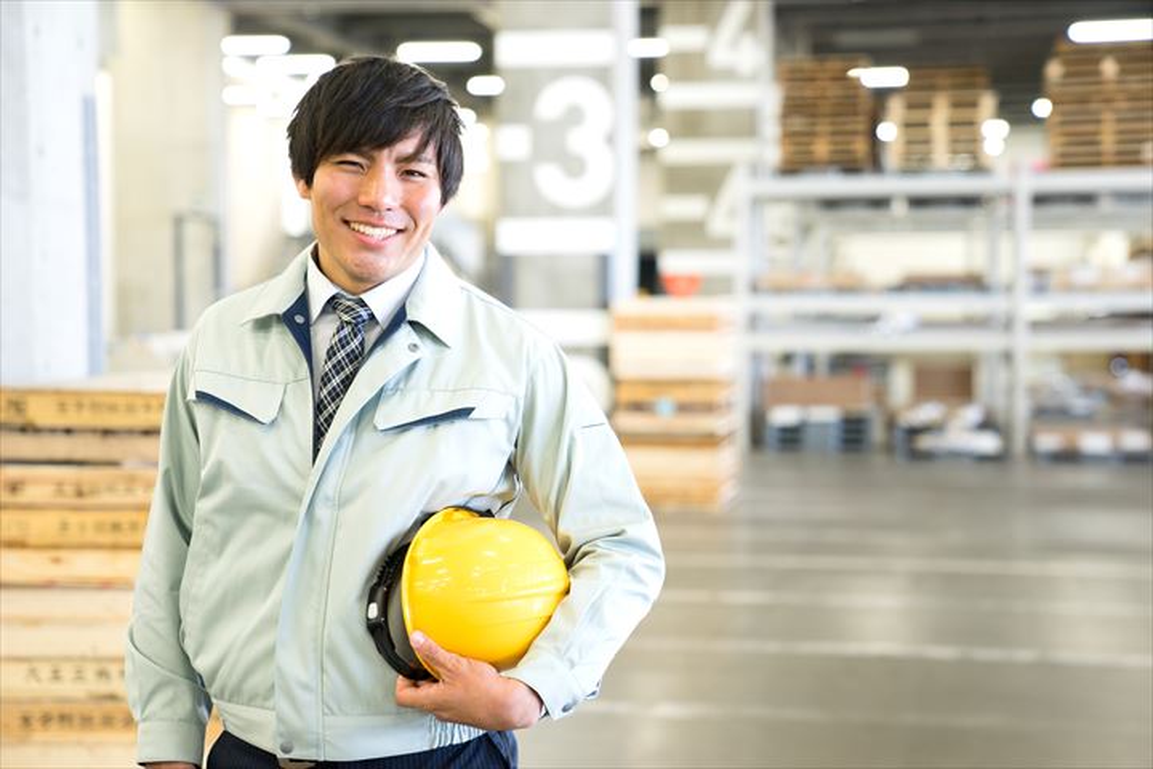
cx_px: 576
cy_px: 384
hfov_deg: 28.8
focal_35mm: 70
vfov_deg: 19.5
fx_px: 2242
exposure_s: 1/60
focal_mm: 70
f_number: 2.8
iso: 400
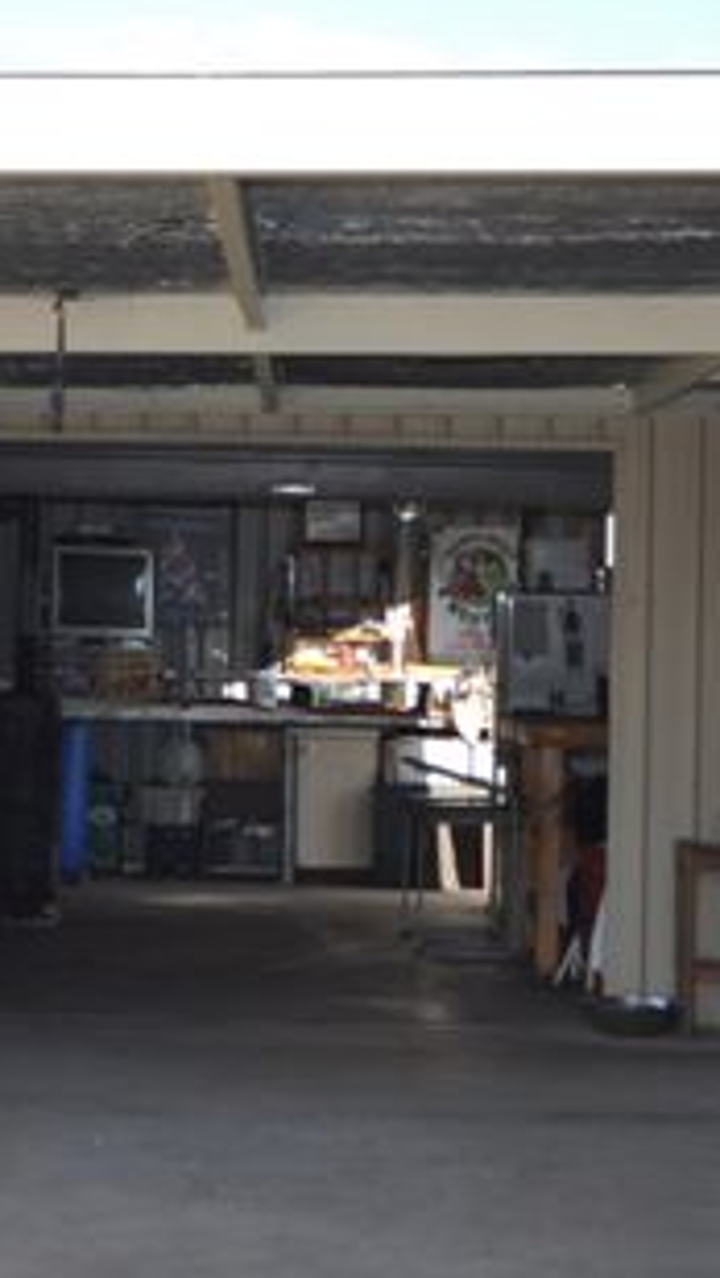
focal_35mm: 86
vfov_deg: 24.7
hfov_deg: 14.1
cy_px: 635
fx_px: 2916
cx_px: 240
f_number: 5
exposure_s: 1/200
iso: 200
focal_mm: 36
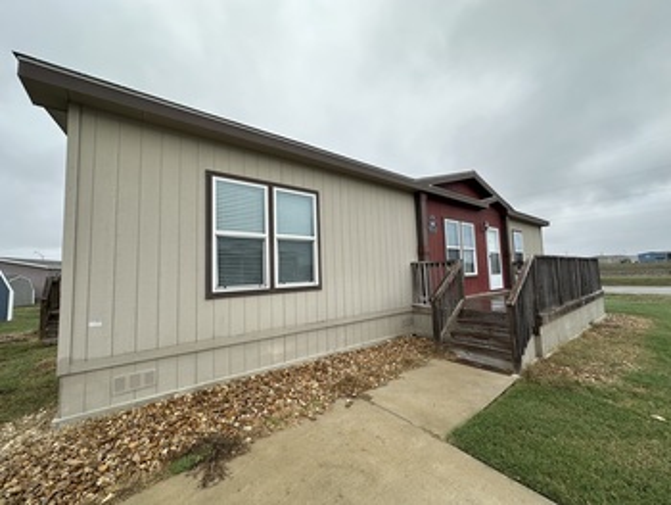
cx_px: 336
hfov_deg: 102.0
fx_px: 272
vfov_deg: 85.7
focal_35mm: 14
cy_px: 252
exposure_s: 1/548
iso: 40
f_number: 2.2
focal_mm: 2.22
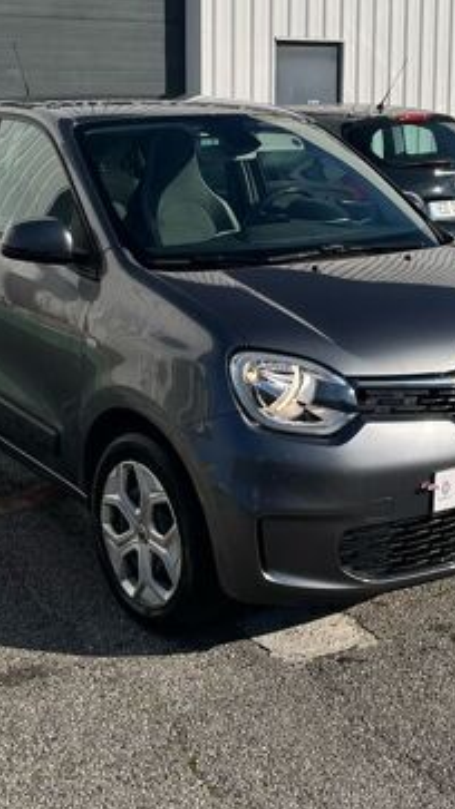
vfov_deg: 40.6
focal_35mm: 50
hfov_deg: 23.9
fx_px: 1073
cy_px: 247
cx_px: 201
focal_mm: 5.1
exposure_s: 1/6494
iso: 50
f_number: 1.6
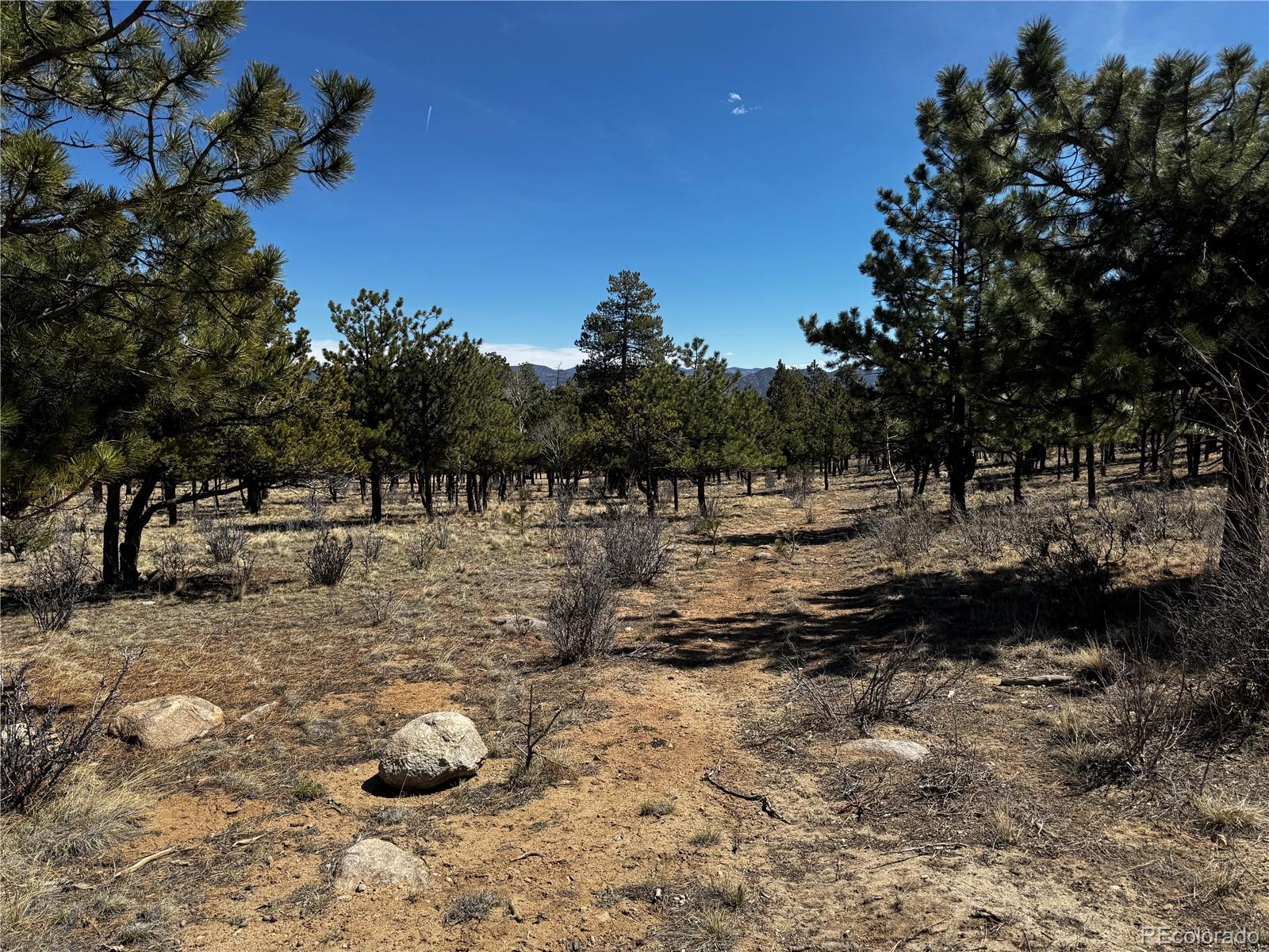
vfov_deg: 56.8
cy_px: 476
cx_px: 634
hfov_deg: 71.6
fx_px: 880
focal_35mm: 24
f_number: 1.78
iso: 80
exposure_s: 1/4310
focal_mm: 6.76
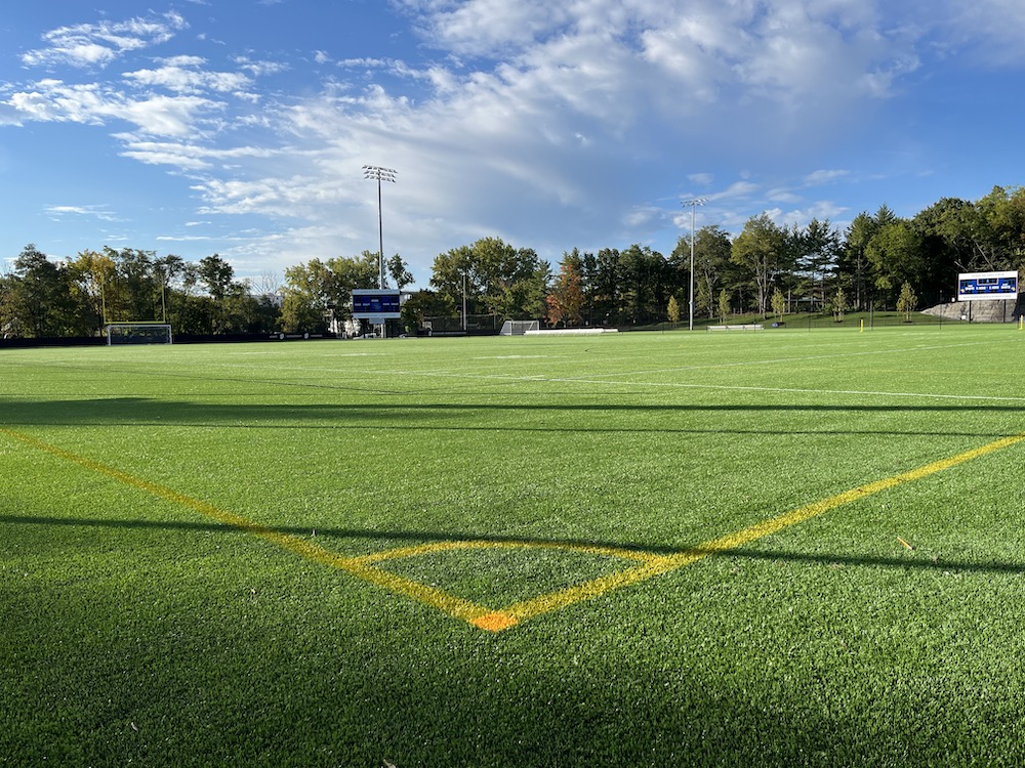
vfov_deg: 53.1
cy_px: 384
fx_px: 770
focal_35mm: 26
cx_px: 512
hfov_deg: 67.3
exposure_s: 1/2899
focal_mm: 5.1
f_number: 1.6
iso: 50
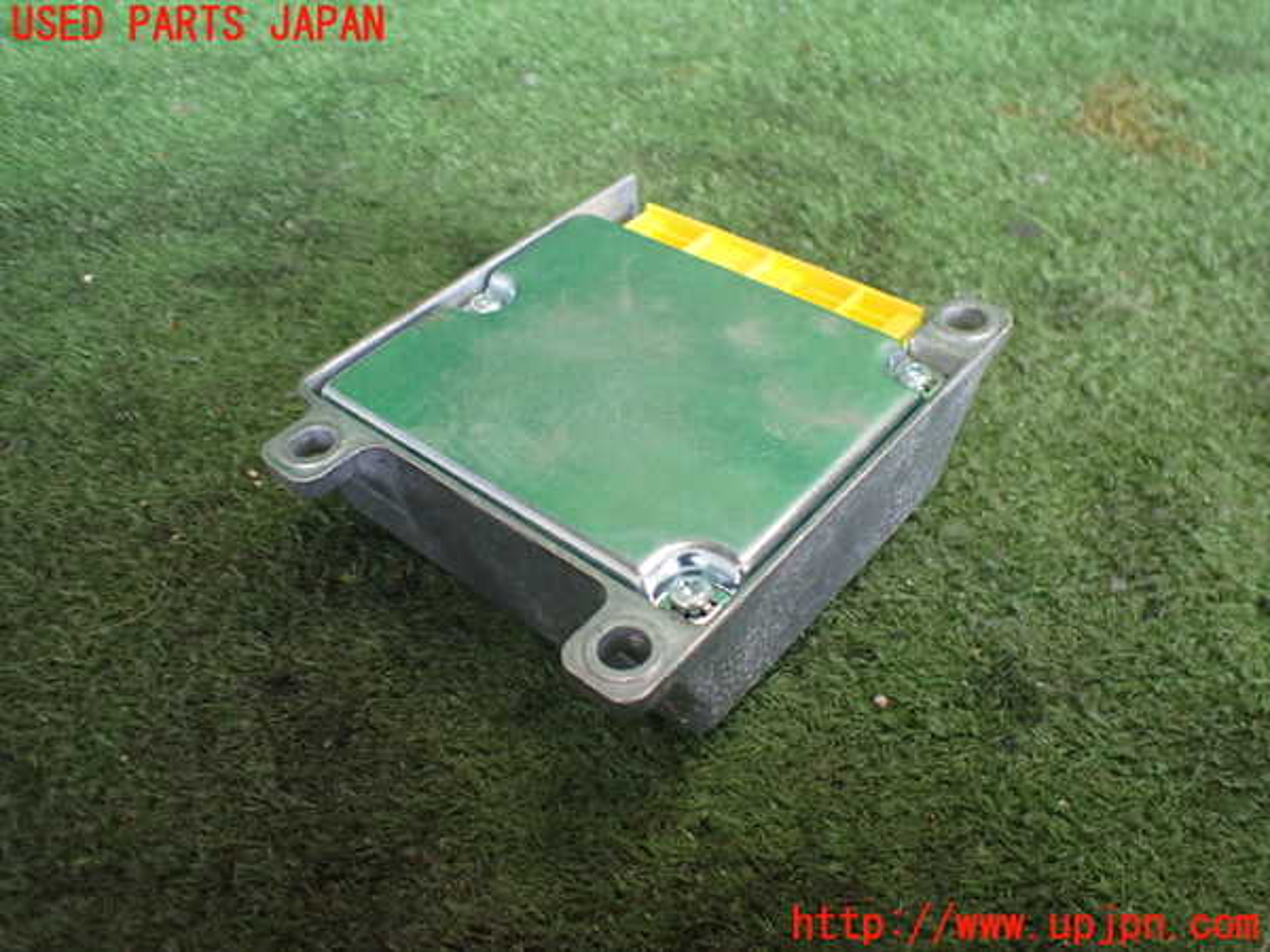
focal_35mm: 30
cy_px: 476
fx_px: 1101
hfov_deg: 60.0
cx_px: 635
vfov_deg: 46.8
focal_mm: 5.4
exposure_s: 1/125
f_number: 2.3
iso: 640
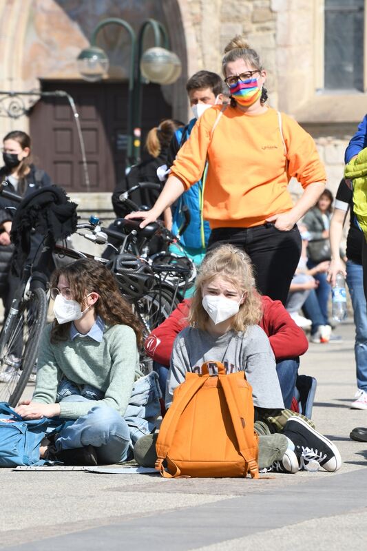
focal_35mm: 270
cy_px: 276
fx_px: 4130
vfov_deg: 7.6
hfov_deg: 5.1
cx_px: 184
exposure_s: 1/400
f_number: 8
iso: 200
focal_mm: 180
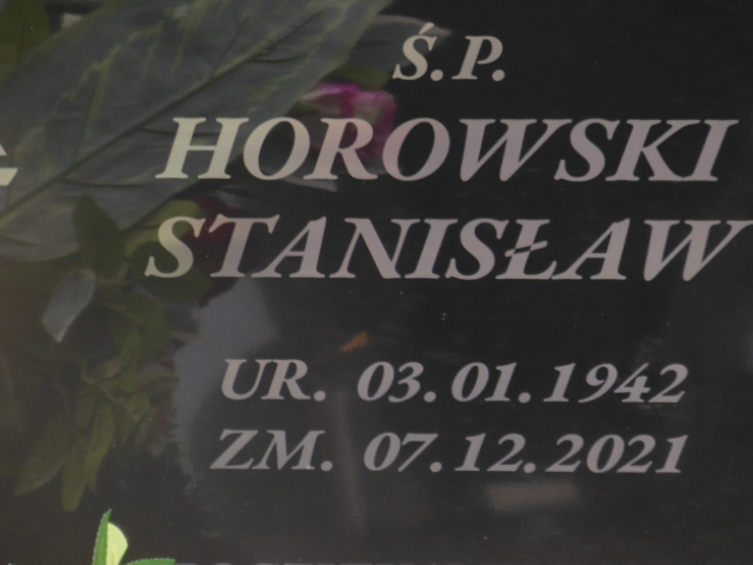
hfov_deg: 10.4
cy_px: 282
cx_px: 376
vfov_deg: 7.8
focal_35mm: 191
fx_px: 4155
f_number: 5.6
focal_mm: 34
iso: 200
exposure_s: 1/60
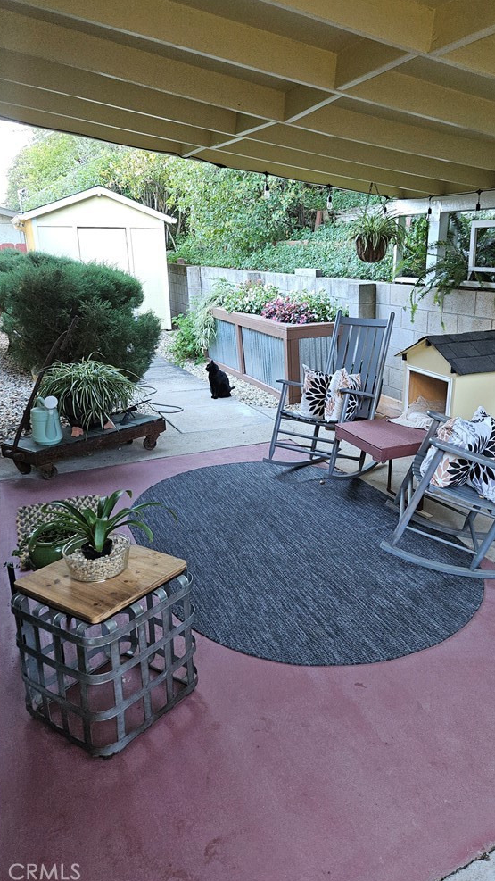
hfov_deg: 44.1
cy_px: 428
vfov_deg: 71.9
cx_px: 301
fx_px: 607
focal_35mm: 26
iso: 100
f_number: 1.8
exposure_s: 1/40
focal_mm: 5.4
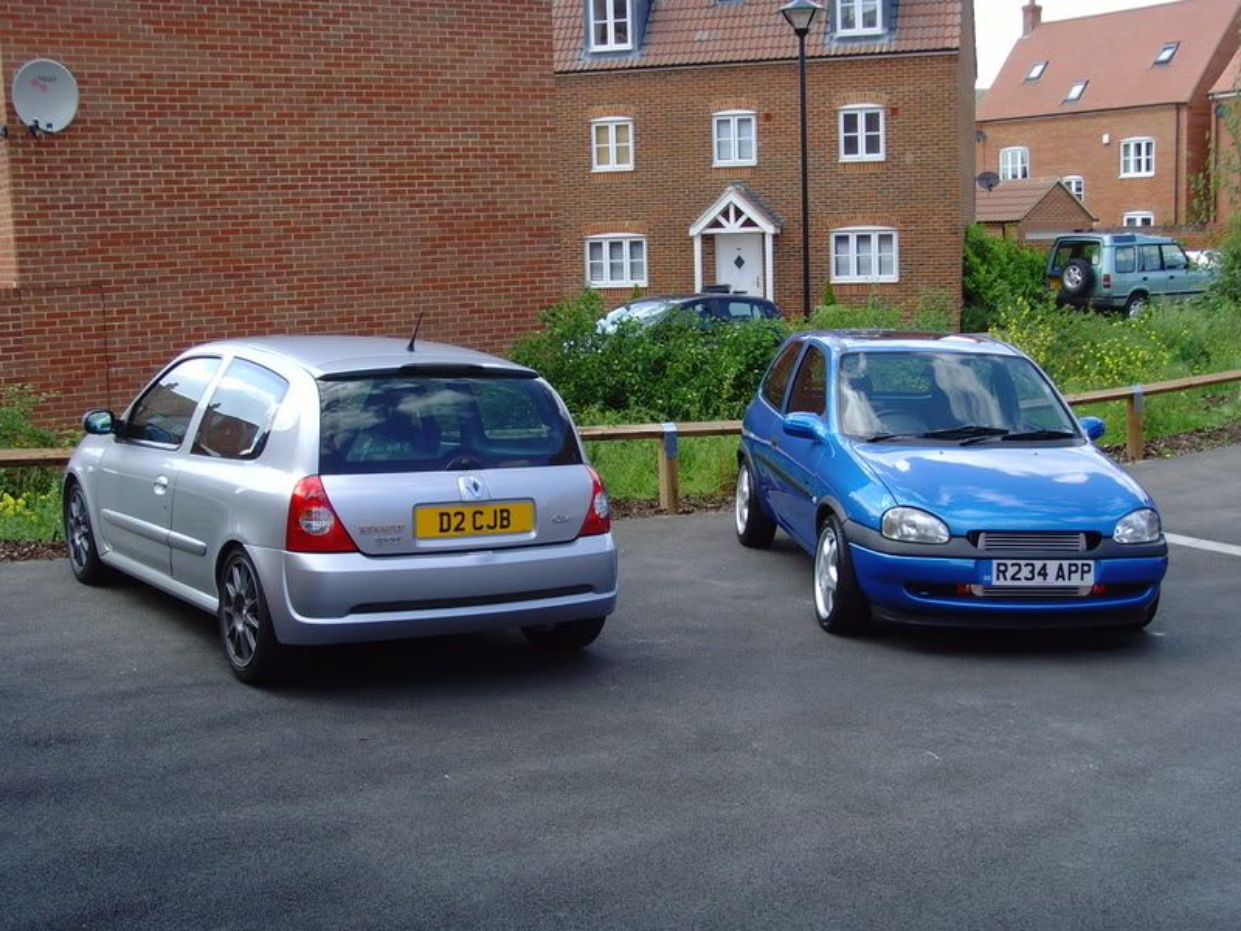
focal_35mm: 45
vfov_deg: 32.2
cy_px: 466
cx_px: 620
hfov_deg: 42.1
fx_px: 1613
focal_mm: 7.7
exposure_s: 1/250
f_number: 3.7
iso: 80
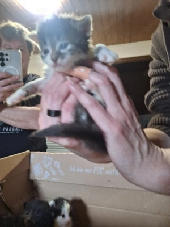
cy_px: 114
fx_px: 151
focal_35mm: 23
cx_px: 85
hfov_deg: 58.9
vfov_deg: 73.9
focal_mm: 5.54
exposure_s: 1/25
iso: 320
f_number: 1.8
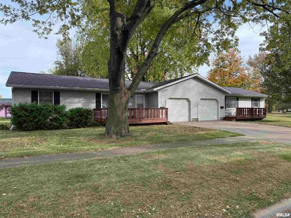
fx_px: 202
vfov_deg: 56.8
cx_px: 146
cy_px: 109
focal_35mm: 24
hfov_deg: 71.6
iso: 100
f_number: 1.78
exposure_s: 1/1812
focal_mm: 6.76
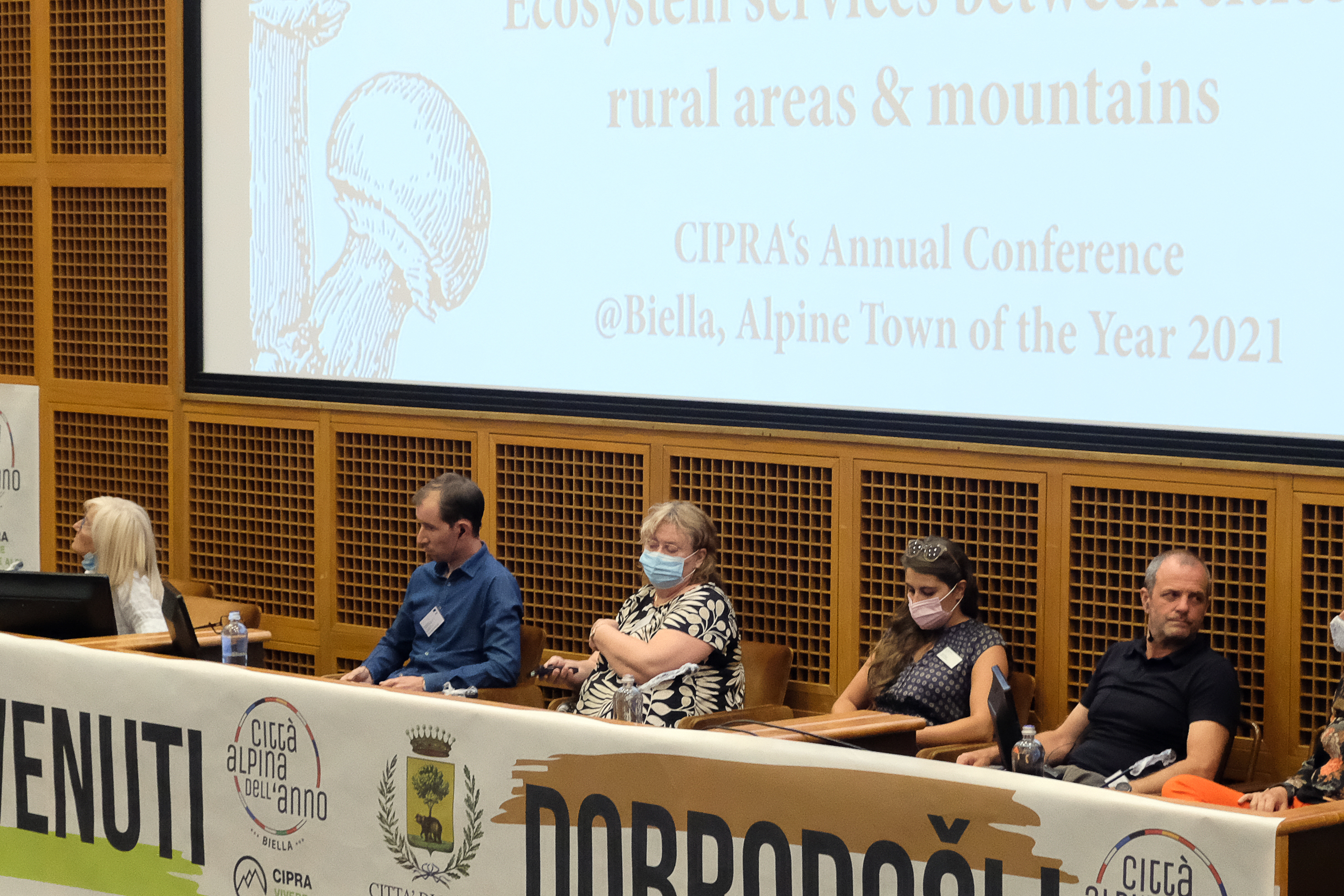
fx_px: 3882
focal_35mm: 104
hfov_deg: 19.6
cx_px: 652
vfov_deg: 13.2
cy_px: 481
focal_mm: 37.4
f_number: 4
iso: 4000
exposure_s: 1/80
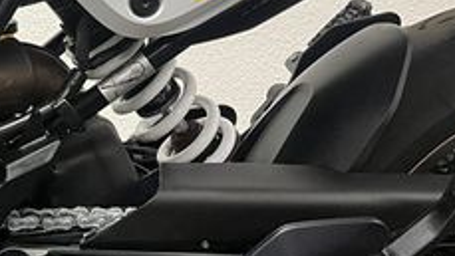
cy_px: 14
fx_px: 953
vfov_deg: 15.1
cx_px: -95
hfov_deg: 24.3
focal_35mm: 79
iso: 125
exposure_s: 1/50
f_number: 1.6
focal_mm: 5.1
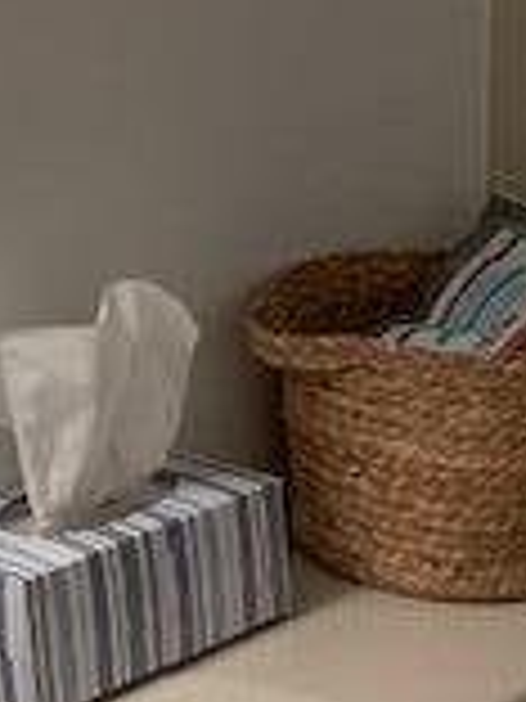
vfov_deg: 18.0
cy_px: 18
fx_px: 2168
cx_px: -378
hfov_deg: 12.7
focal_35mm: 107
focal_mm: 4.25
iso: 100
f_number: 1.8
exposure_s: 1/60
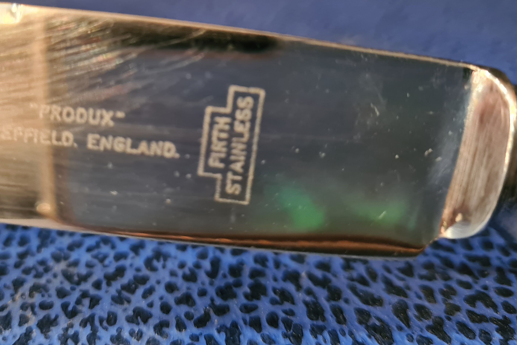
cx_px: 182
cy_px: 95
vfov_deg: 32.9
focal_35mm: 40
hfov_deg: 47.8
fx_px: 574
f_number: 1.8
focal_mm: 5.4
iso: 400
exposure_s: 1/20
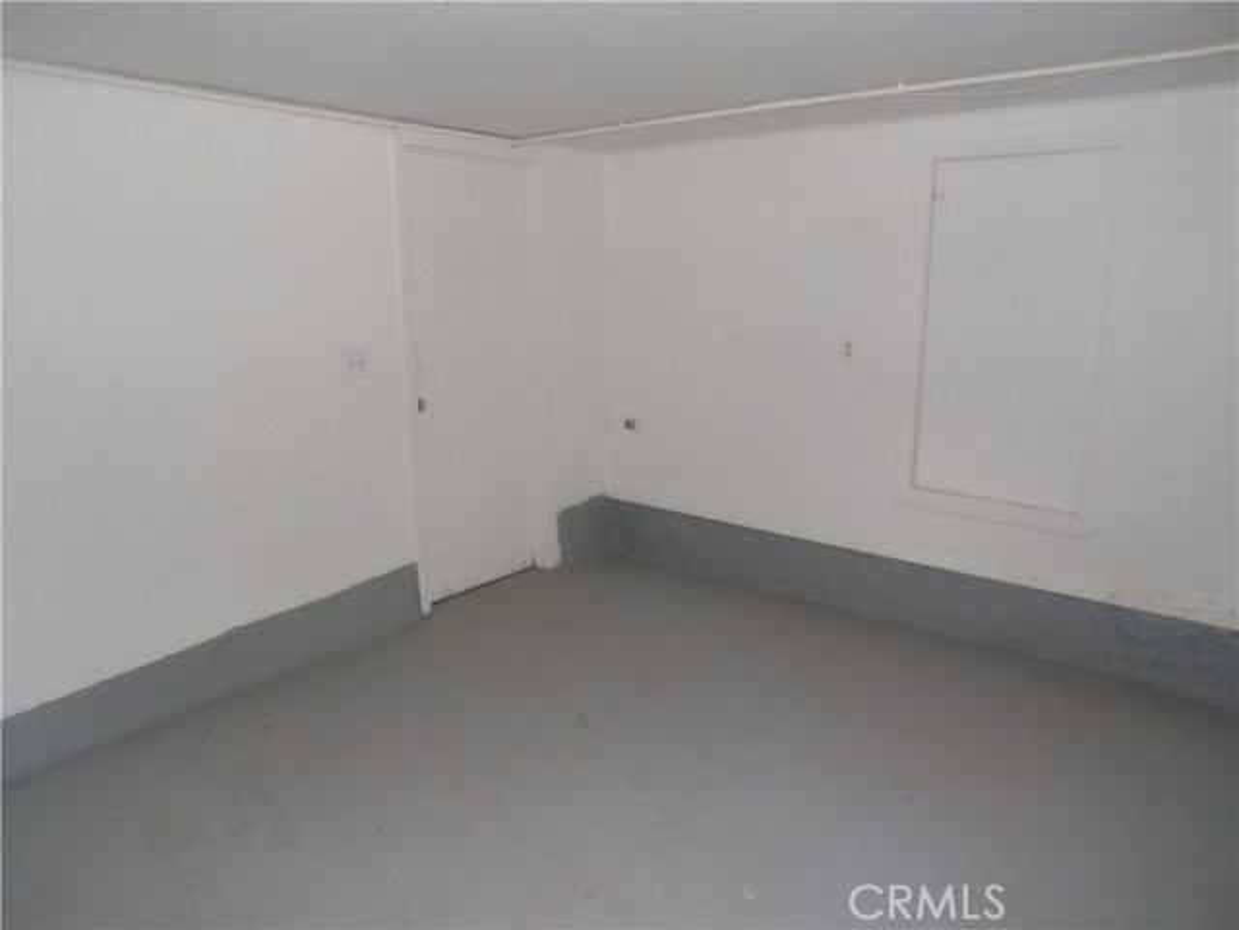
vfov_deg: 56.8
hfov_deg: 71.6
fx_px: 859
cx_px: 620
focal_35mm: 24
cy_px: 465
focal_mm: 4.3
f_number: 3
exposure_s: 1/17
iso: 250
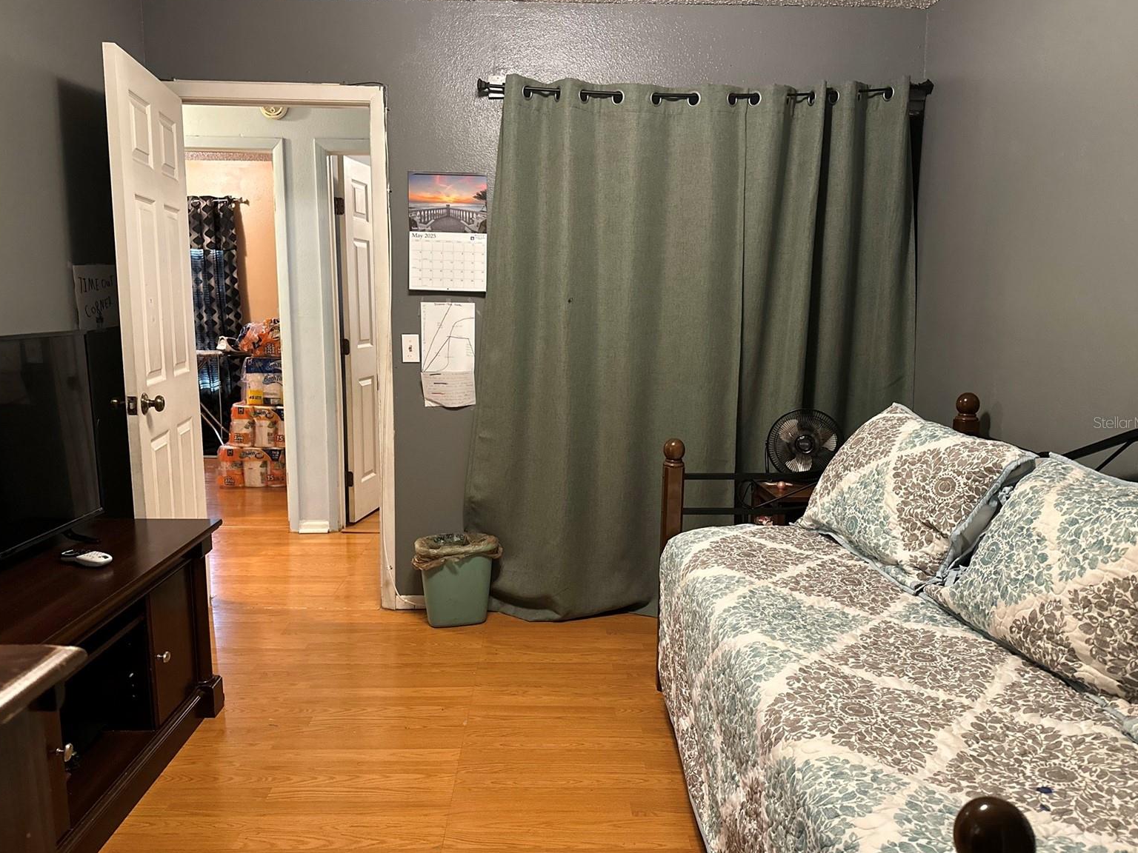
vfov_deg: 54.9
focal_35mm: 25
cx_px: 570
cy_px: 422
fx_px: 822
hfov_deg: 69.4
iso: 640
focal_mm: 6.86
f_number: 1.78
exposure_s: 1/60
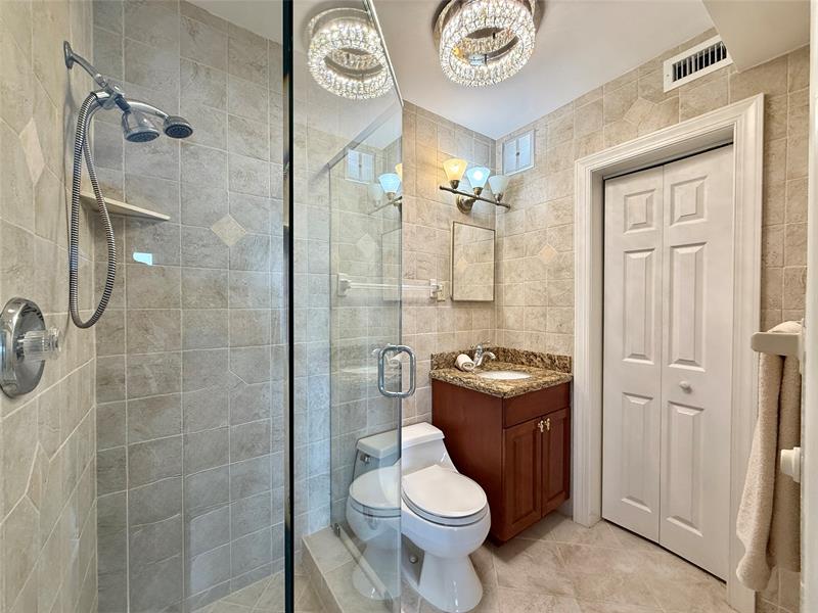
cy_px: 306
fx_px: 331
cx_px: 409
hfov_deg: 102.1
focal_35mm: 14
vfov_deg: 85.7
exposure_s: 1/120
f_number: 2.2
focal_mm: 2.22
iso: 200
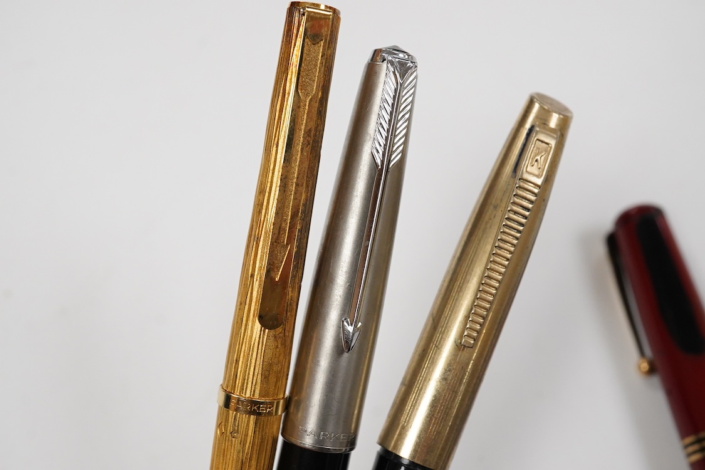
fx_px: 881
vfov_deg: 29.9
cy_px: 235
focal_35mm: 45
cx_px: 352
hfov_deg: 43.6
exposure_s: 1/200
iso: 2500
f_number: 13
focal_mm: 30
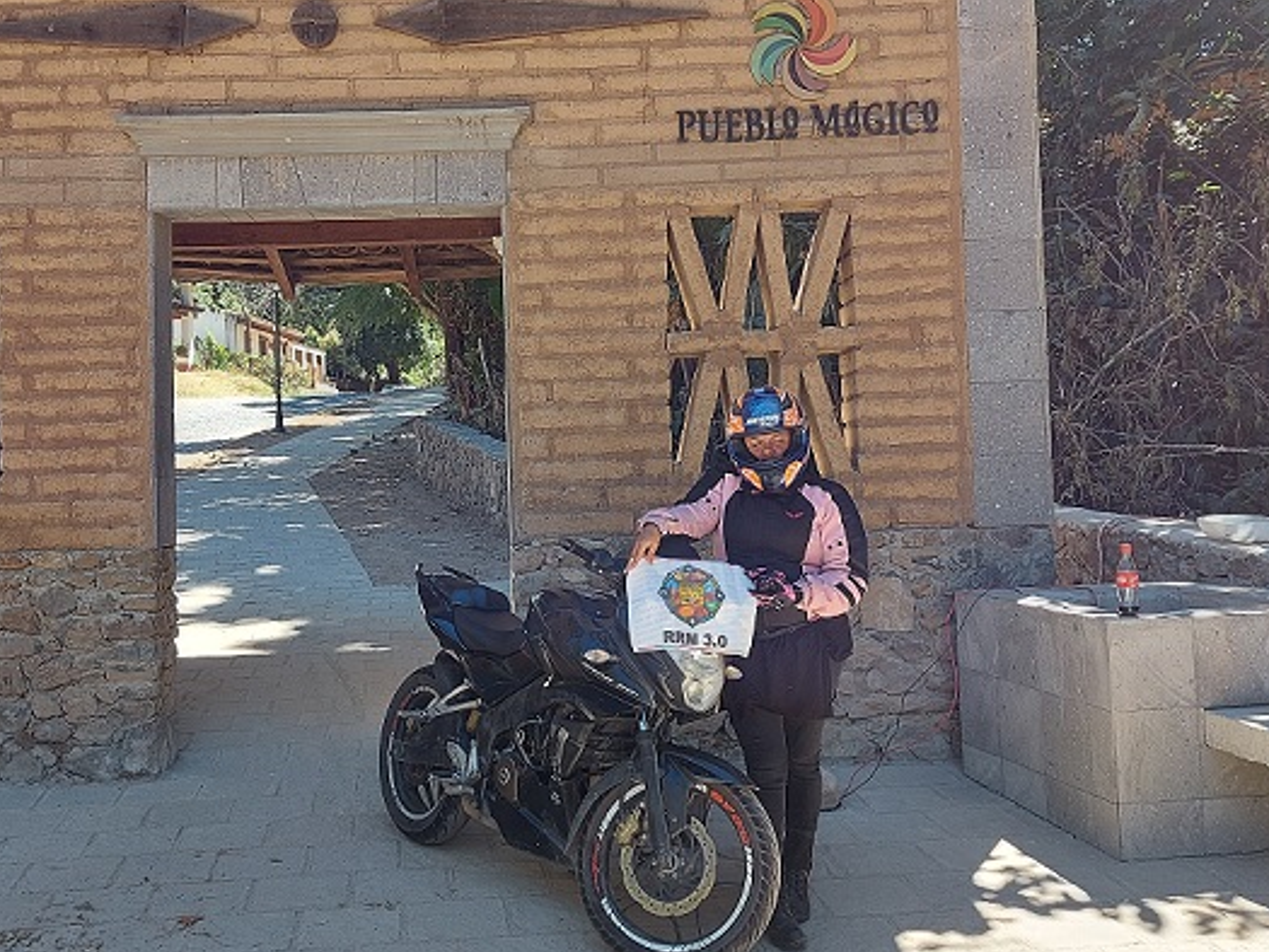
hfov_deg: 49.8
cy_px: 383
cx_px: 503
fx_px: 1357
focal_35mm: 37
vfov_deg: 38.5
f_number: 1.8
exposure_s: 1/166
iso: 32
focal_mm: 5.23
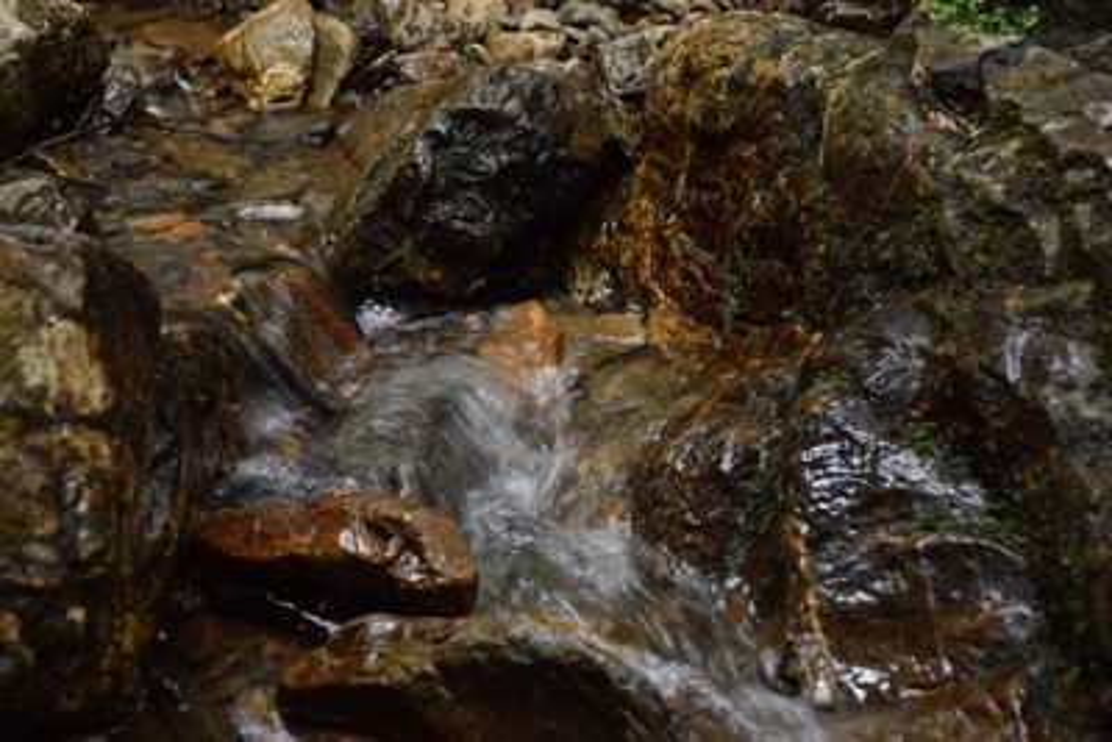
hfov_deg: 20.0
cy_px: 371
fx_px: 3152
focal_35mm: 102
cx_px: 556
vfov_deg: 13.4
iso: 125
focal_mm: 68
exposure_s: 1/20
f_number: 5
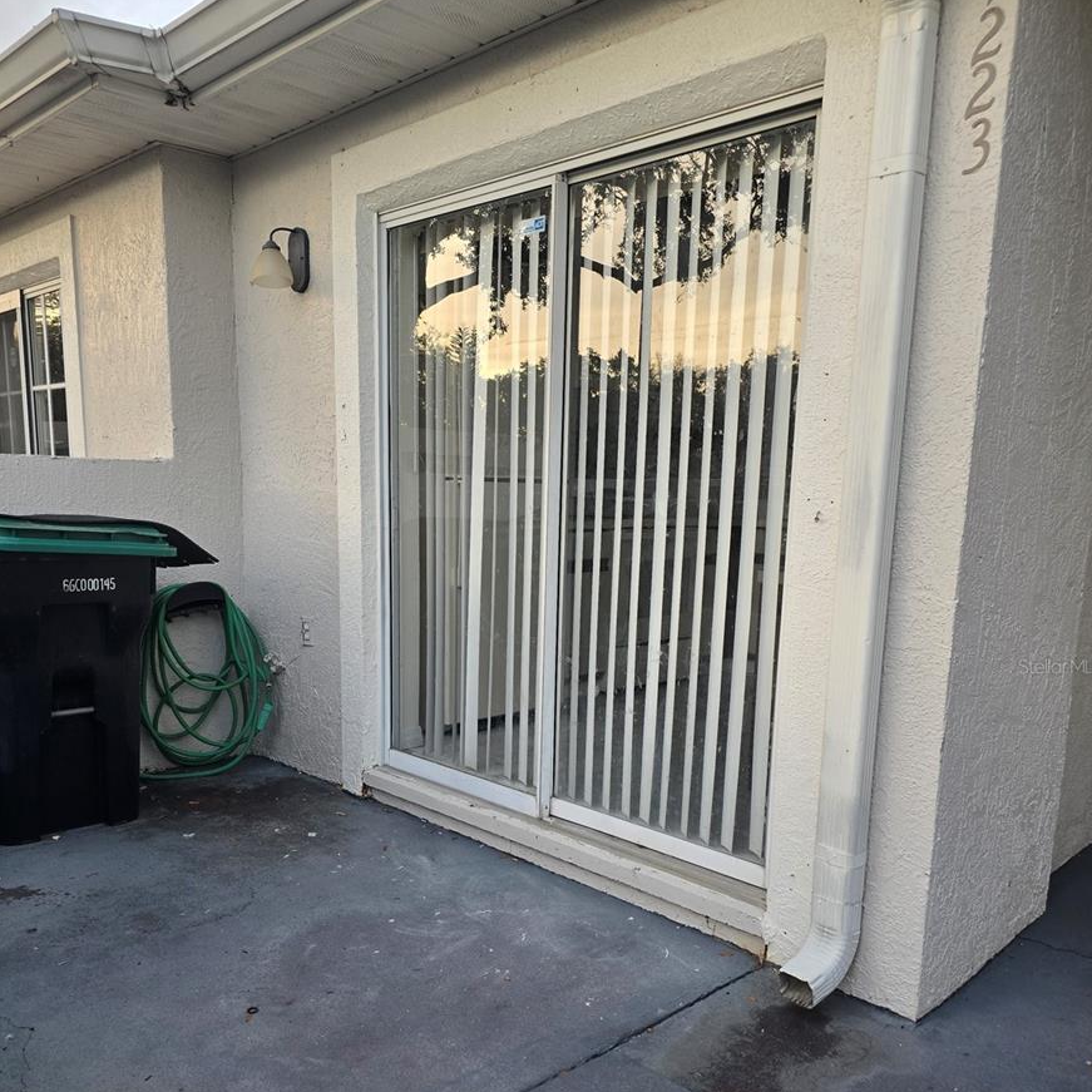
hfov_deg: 57.3
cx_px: 543
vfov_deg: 56.8
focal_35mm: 28
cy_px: 666
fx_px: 999
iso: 50
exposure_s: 1/180
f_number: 1.7
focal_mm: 6.3
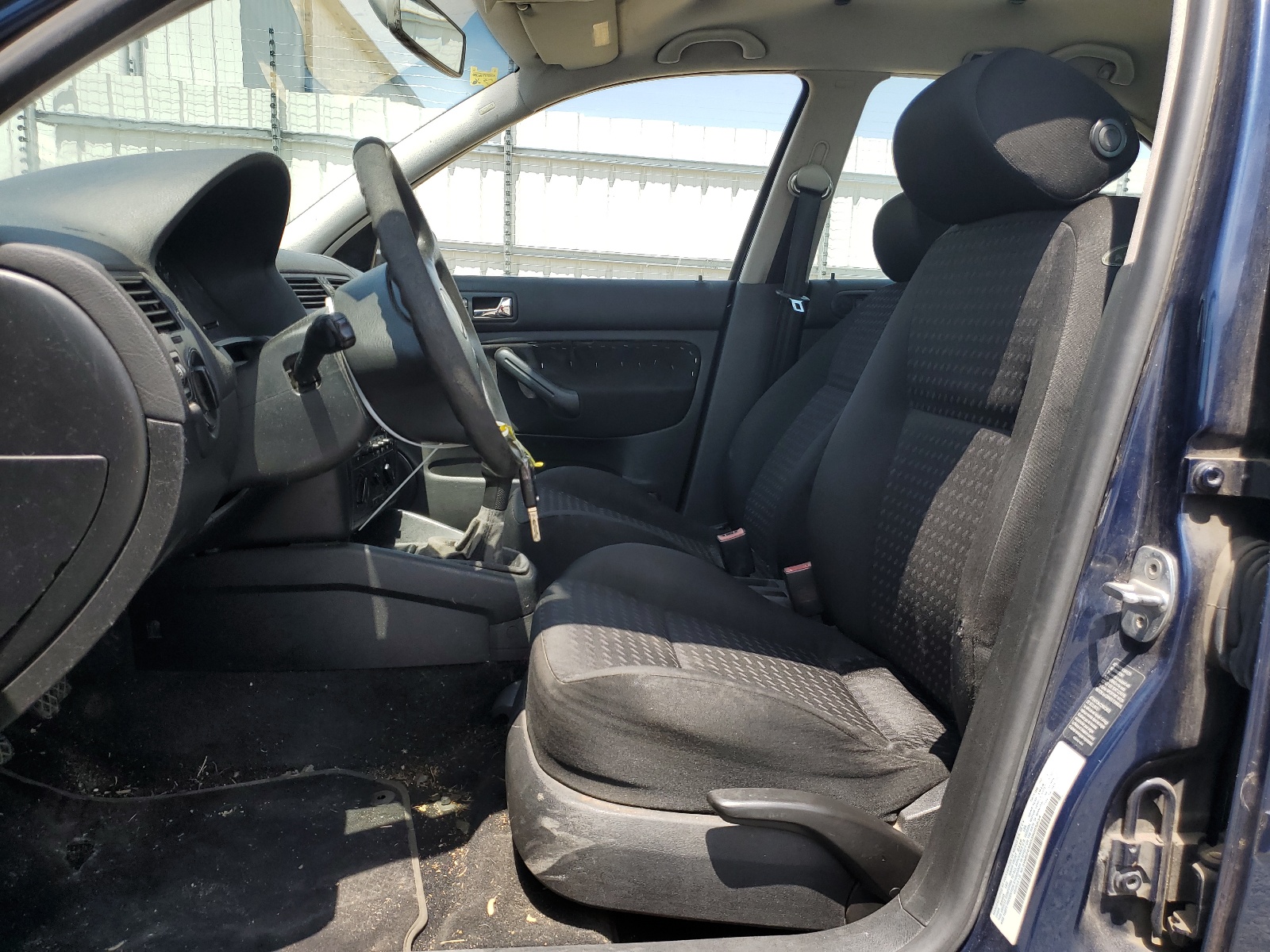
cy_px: 476
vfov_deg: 53.1
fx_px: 954
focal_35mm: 26
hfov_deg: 67.3
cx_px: 635
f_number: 1.5
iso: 50
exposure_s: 1/1111
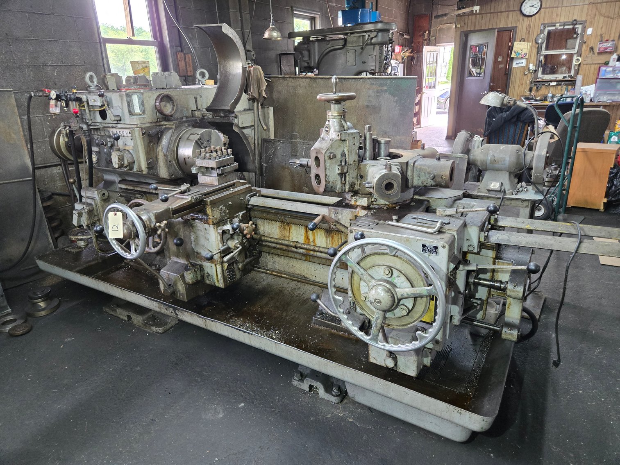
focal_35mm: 23
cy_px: 232
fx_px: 412
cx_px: 310
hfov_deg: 73.9
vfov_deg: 58.9
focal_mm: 5.4
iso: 640
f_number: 1.8
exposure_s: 1/120
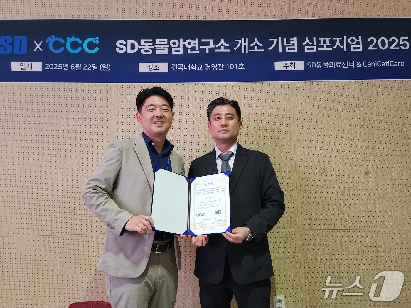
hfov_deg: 73.9
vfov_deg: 58.9
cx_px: 206
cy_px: 154
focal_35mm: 23
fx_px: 273
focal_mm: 5.4
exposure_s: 1/120
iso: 250
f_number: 1.8
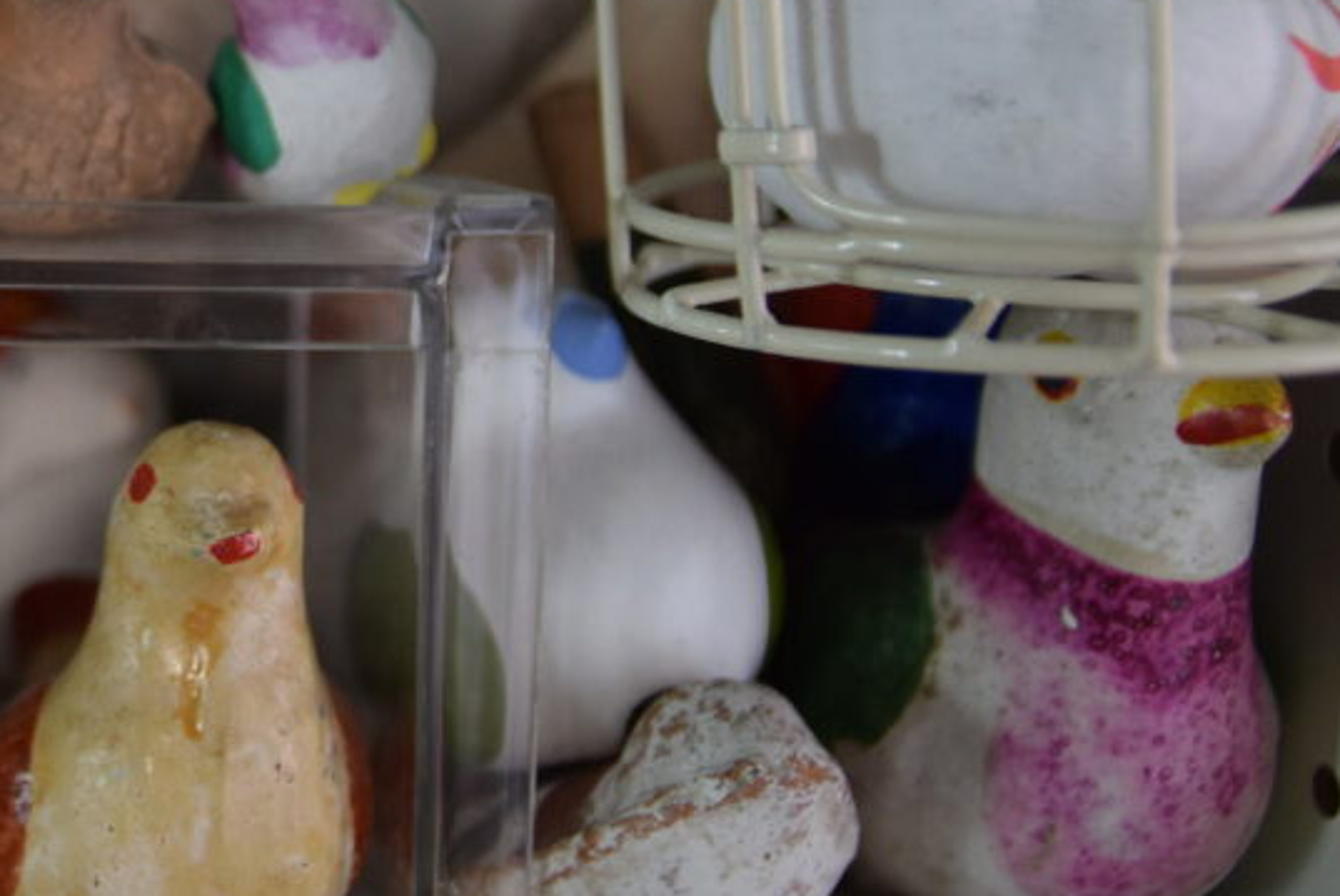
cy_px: 67
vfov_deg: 19.9
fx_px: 2496
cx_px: -45
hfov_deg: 28.0
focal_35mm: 67
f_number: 2.8
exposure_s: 1/125
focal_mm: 20
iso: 800
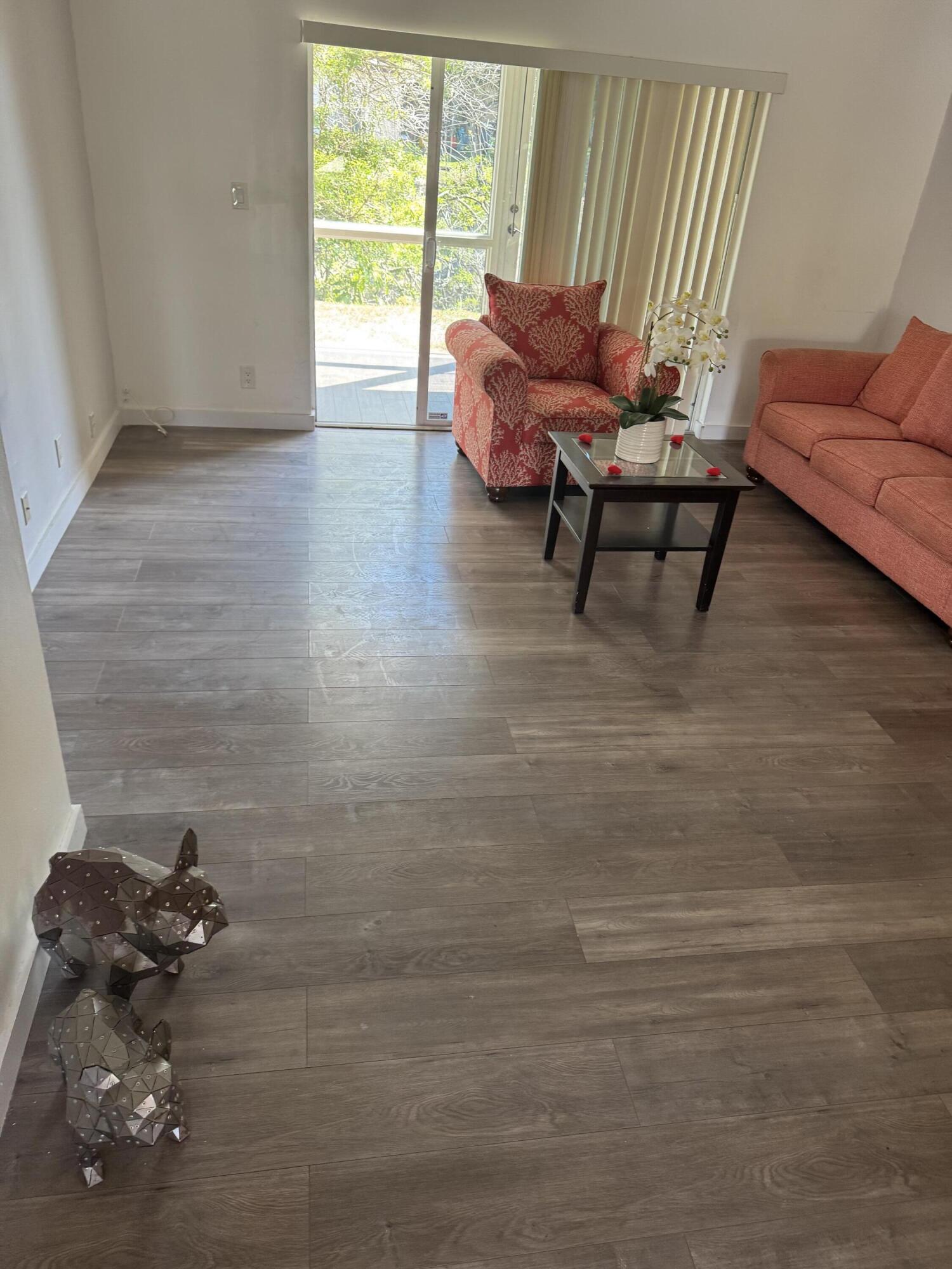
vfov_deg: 71.6
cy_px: 634
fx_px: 880
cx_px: 476
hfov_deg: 56.8
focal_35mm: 24
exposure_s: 1/60
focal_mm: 6.76
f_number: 1.78
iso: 160
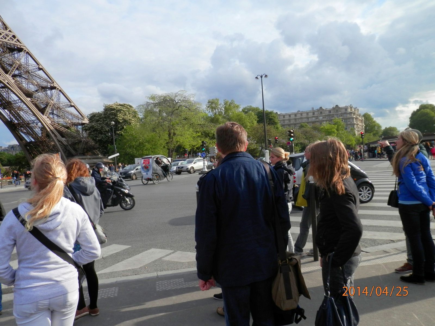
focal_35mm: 27
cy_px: 163
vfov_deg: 51.4
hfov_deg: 65.3
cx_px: 218
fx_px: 339
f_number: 3.2
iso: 80
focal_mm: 5
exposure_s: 1/800
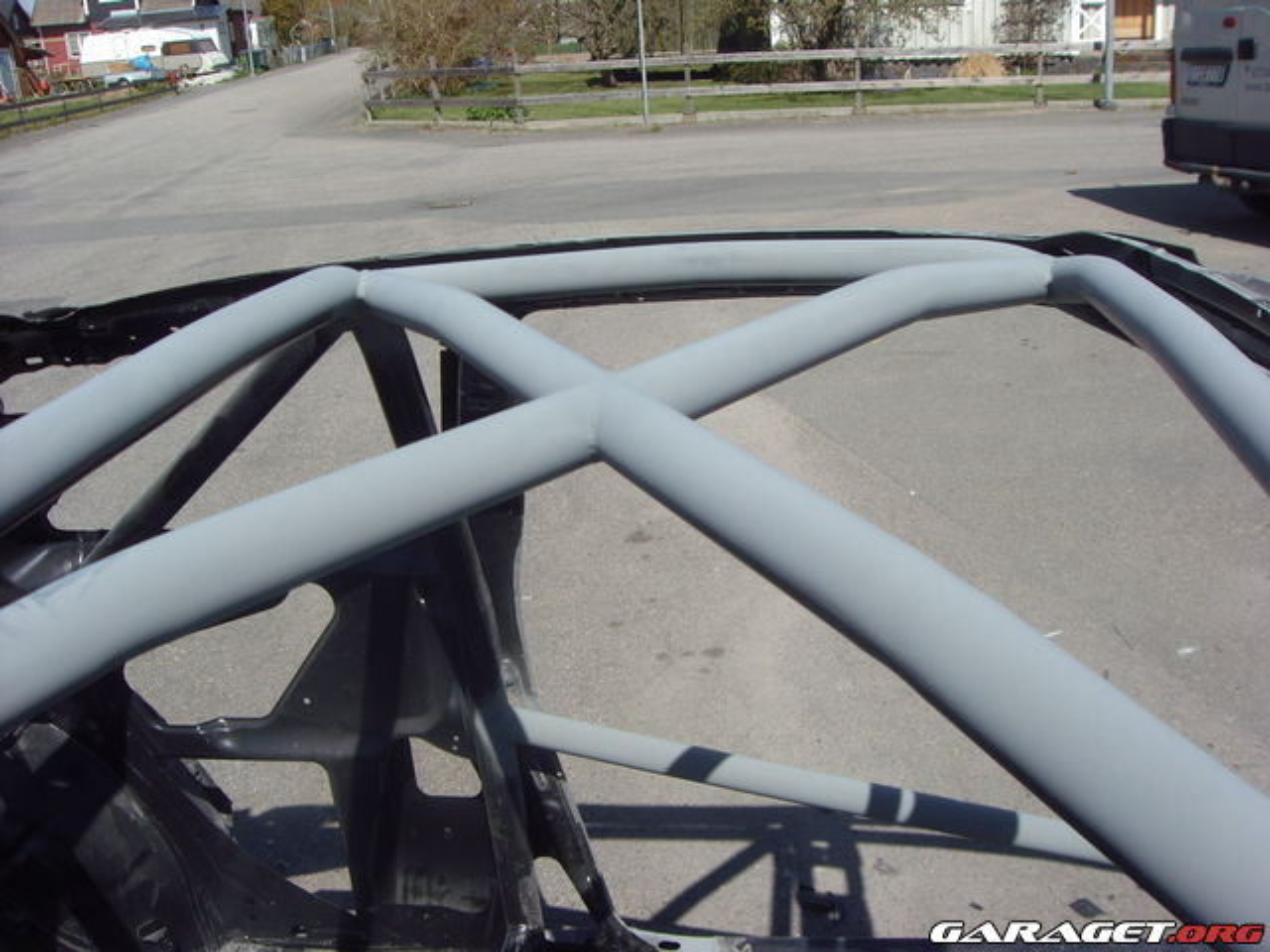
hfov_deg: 50.1
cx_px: 635
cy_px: 476
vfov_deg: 38.7
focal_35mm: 37
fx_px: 1357
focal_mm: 6.2
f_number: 4.3
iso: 80
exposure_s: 1/800
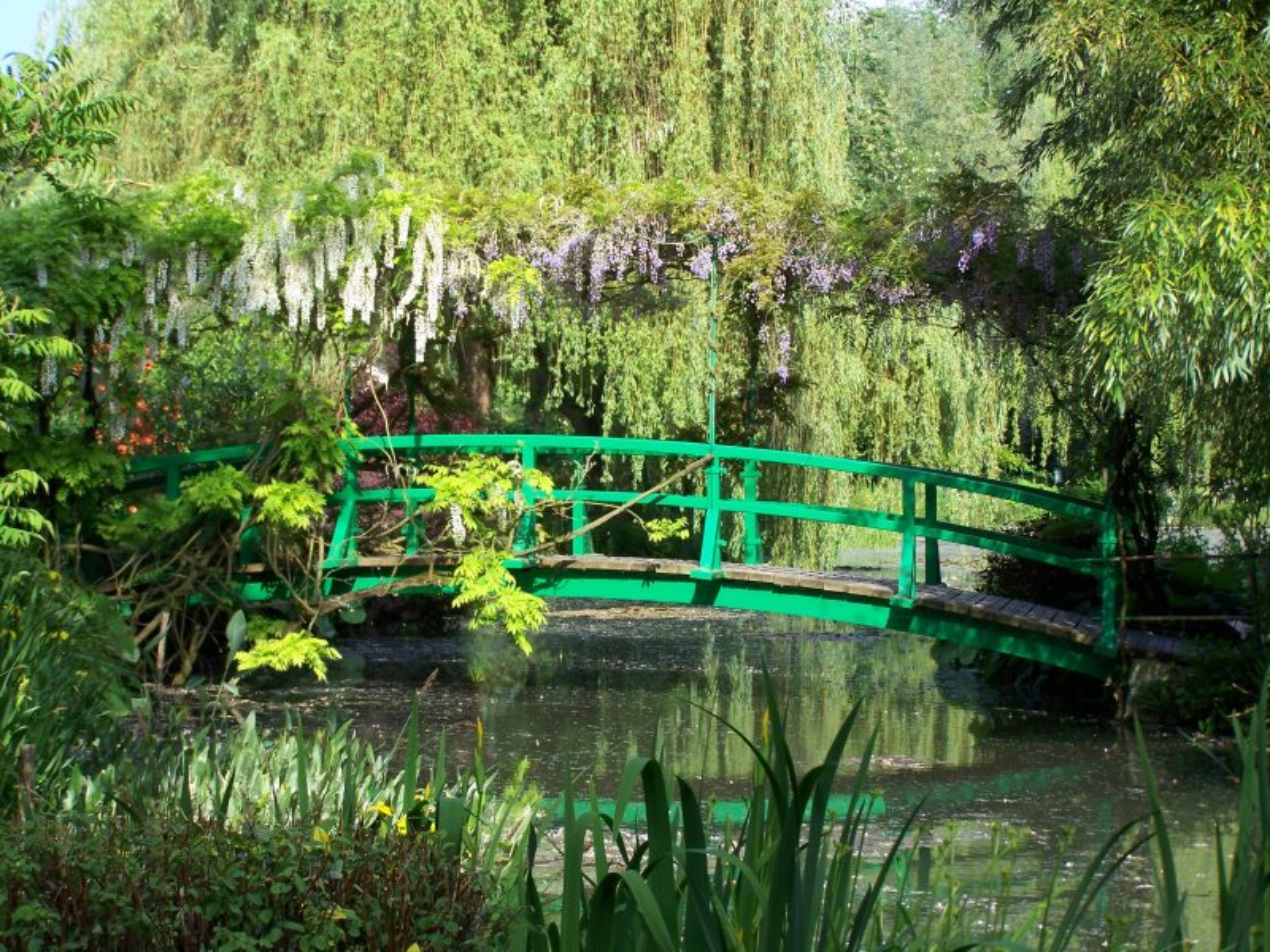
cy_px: 476
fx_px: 2752
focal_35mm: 75
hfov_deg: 26.0
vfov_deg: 19.6
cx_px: 635
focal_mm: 12.4
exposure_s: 1/320
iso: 64
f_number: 3.2
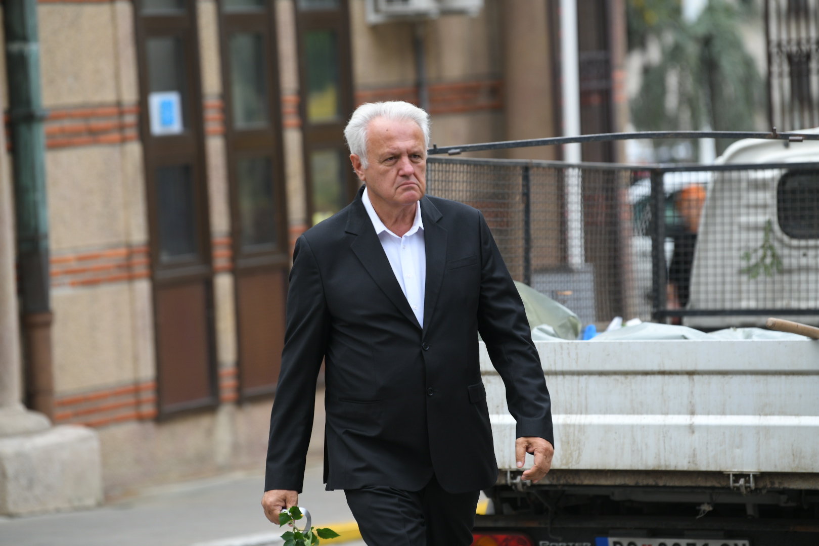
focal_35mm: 200
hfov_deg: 10.3
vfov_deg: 6.9
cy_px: 273
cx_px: 410
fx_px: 4550
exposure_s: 1/320
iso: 200
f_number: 4
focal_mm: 200
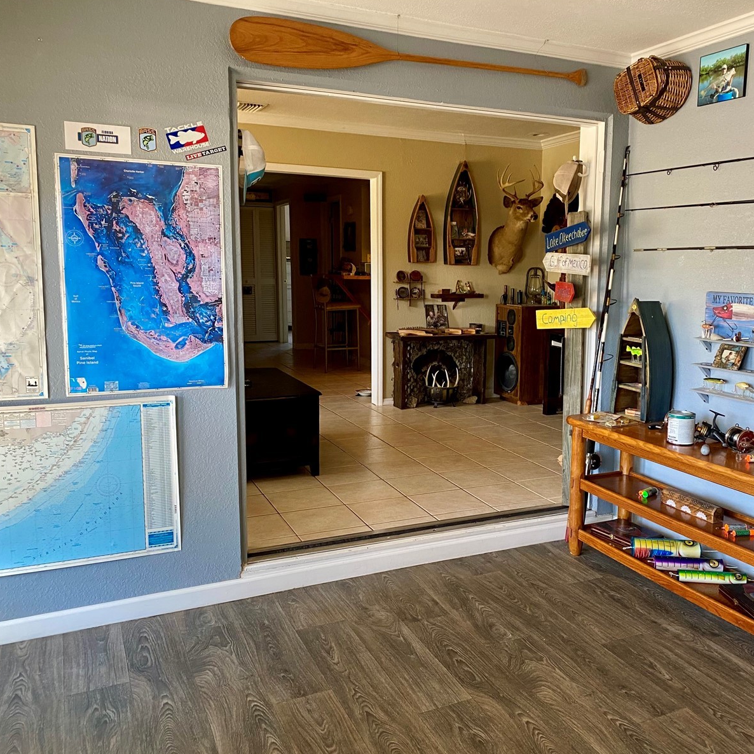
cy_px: 376
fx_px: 764
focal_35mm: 31
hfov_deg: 52.2
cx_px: 449
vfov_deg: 52.5
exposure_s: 1/60
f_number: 1.8
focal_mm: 4.25
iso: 160
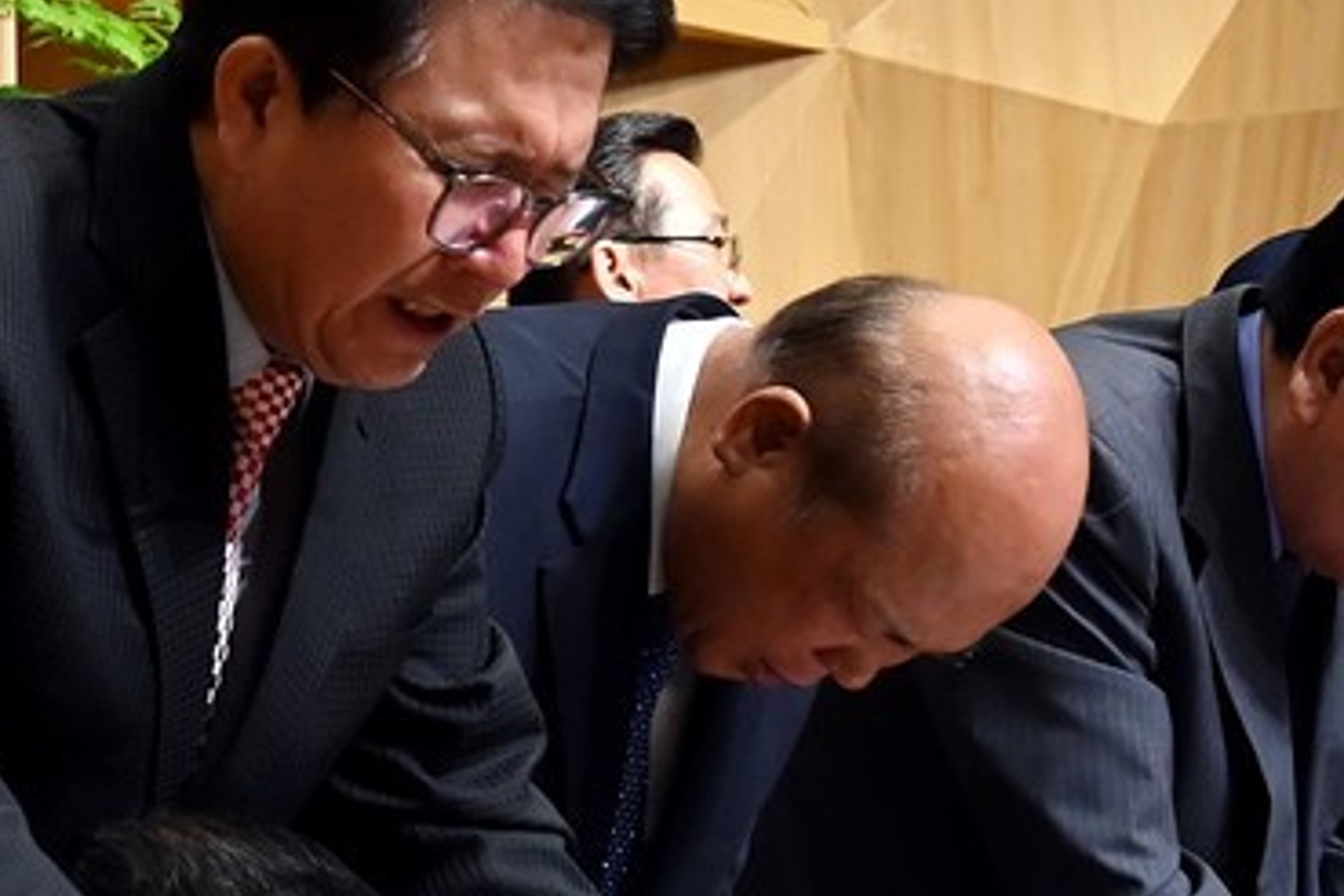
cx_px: -80
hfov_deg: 11.8
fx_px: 6411
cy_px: 818
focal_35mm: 172
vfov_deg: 8.0
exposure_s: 1/125
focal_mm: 33
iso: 1400
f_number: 5
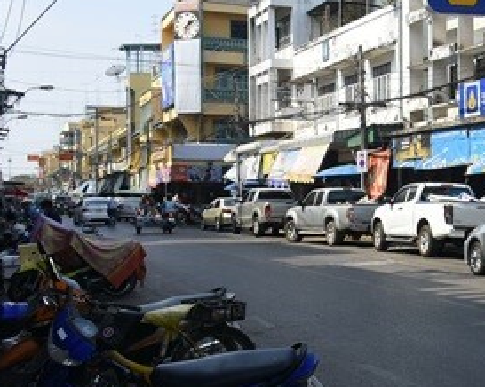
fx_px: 932
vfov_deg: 23.5
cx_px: 560
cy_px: 173
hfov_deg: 26.4
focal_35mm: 65
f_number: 8
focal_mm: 18
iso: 250
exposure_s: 1/500
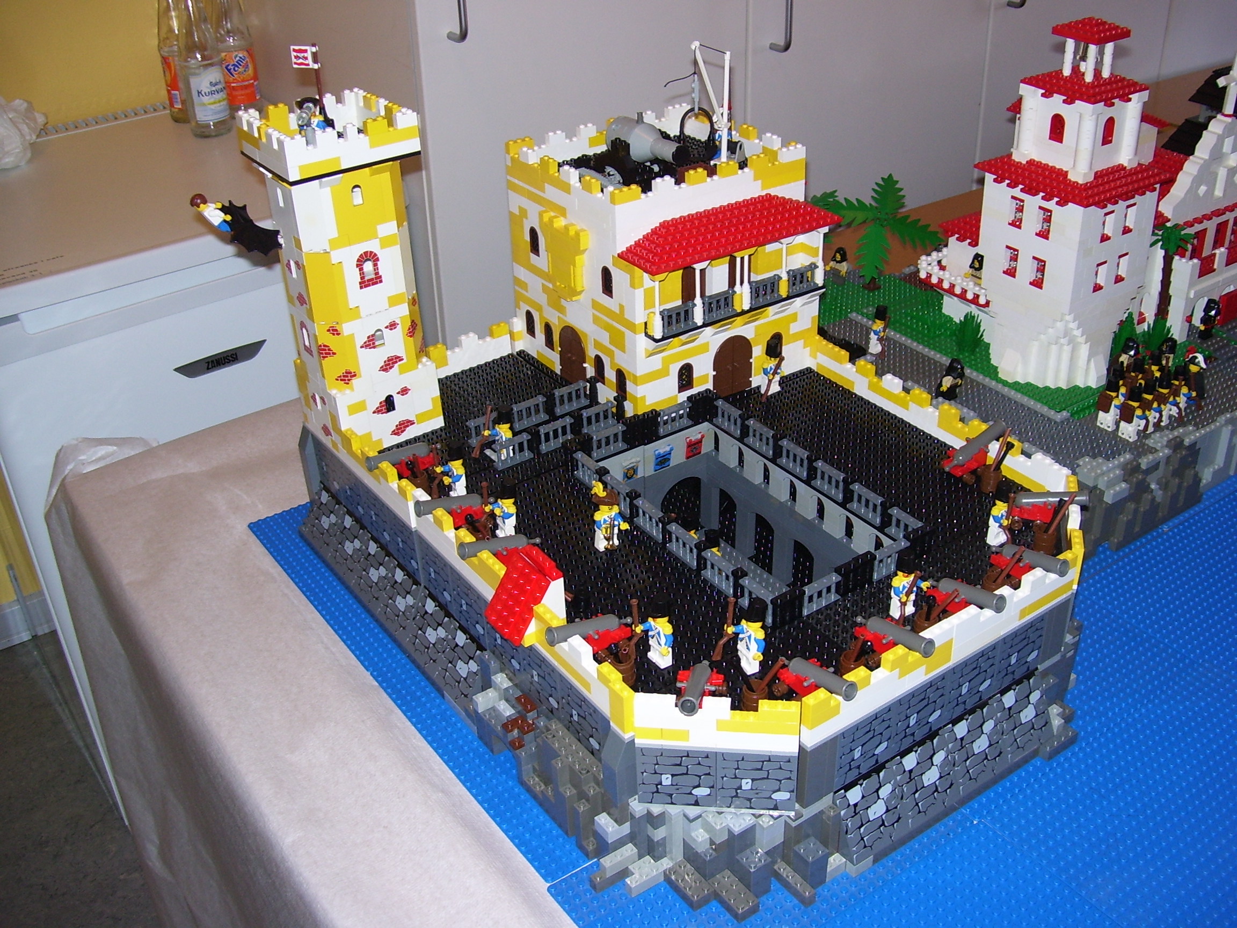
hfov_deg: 51.4
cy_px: 464
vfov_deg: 39.7
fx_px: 1286
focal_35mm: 36
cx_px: 618
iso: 80
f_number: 2.7
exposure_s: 1/60
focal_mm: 6
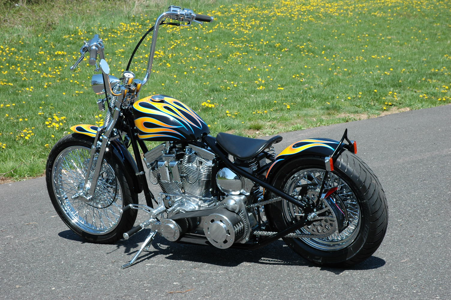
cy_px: 150
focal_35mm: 75
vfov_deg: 18.1
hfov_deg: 27.0
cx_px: 226
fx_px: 939
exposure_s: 1/250
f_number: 8
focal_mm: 50
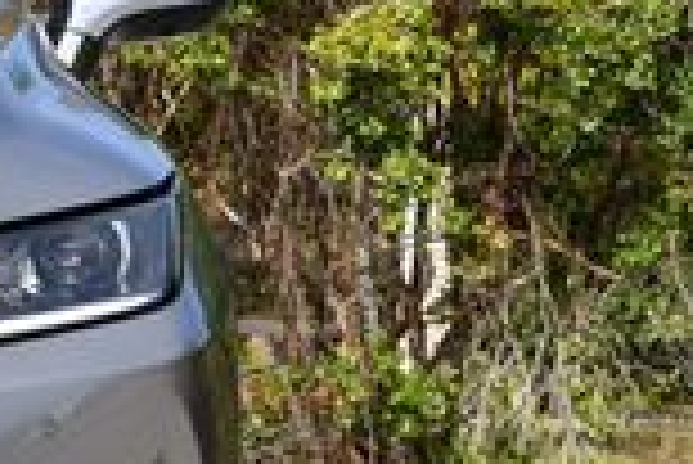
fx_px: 7206
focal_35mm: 374
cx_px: -634
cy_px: 279
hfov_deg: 5.4
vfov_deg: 3.7
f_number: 8
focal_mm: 45
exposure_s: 1/250
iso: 100
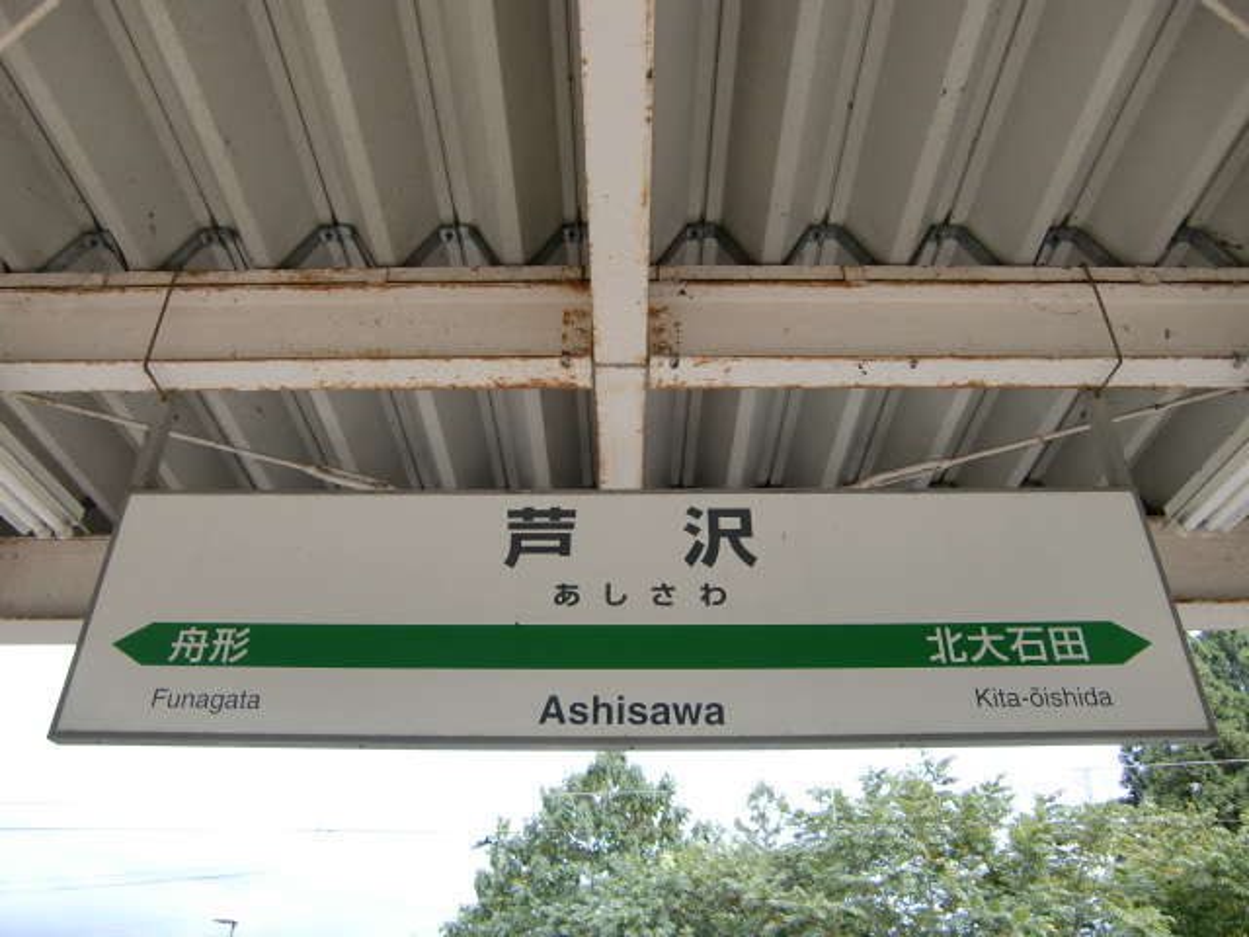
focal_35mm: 28
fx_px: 1010
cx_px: 624
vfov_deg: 49.7
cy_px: 468
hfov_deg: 63.4
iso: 64
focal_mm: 4.9
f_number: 2.6
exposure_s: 1/250
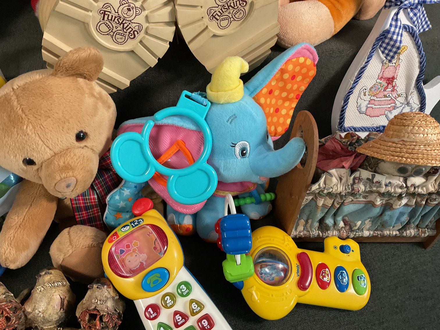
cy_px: 165
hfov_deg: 61.7
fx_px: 369
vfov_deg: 48.2
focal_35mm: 29
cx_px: 220
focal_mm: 3
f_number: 1.8
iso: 160
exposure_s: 1/60
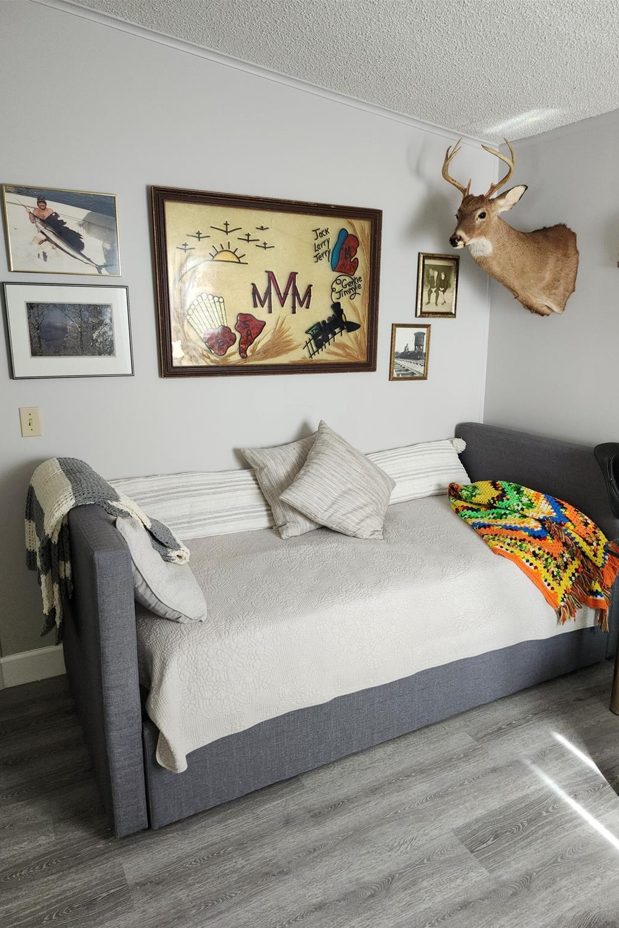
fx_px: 619
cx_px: 332
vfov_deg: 73.7
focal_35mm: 24
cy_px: 465
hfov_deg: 53.1
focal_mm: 5.54
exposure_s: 1/60
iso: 80
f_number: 1.8
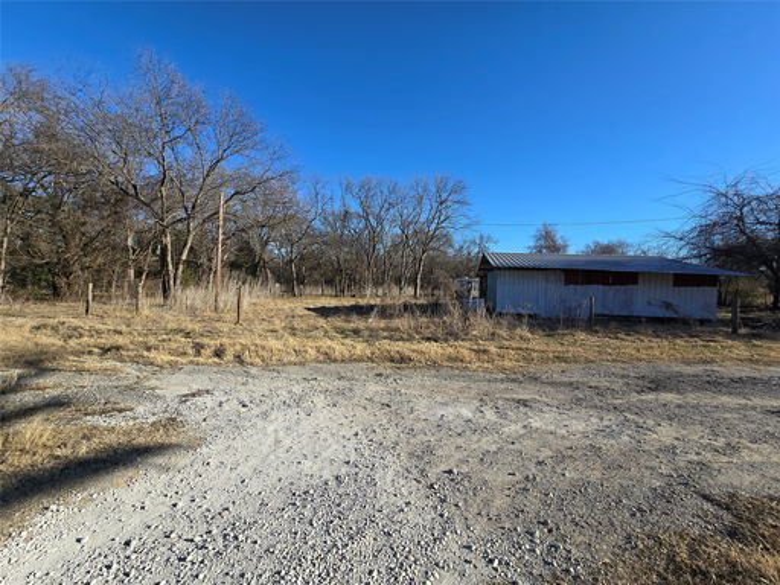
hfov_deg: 106.2
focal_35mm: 13
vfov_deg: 89.9
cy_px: 292
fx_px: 293
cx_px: 390
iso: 50
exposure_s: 1/1910
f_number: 2.2
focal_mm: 2.2
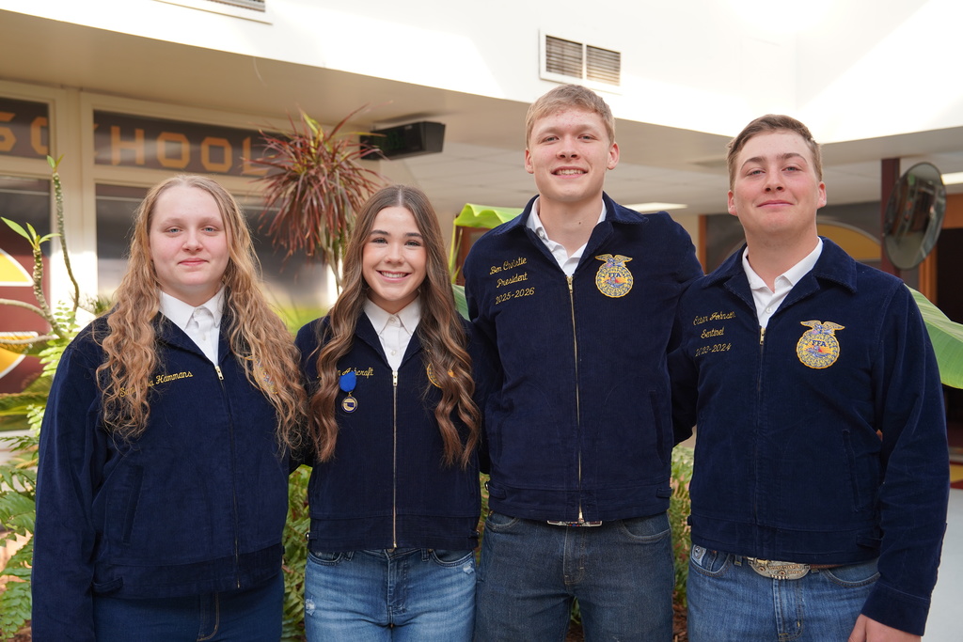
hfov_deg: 47.4
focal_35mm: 41
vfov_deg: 32.6
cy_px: 321
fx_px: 1097
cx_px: 482
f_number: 4
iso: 200
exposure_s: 1/160
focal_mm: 41
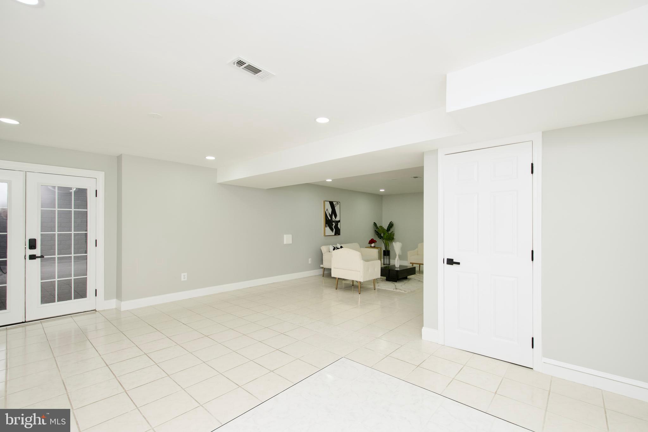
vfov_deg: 77.3
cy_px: 216
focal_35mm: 15
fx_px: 270
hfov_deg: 100.4
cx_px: 324
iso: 320
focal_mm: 10
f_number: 7.1
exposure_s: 1/60
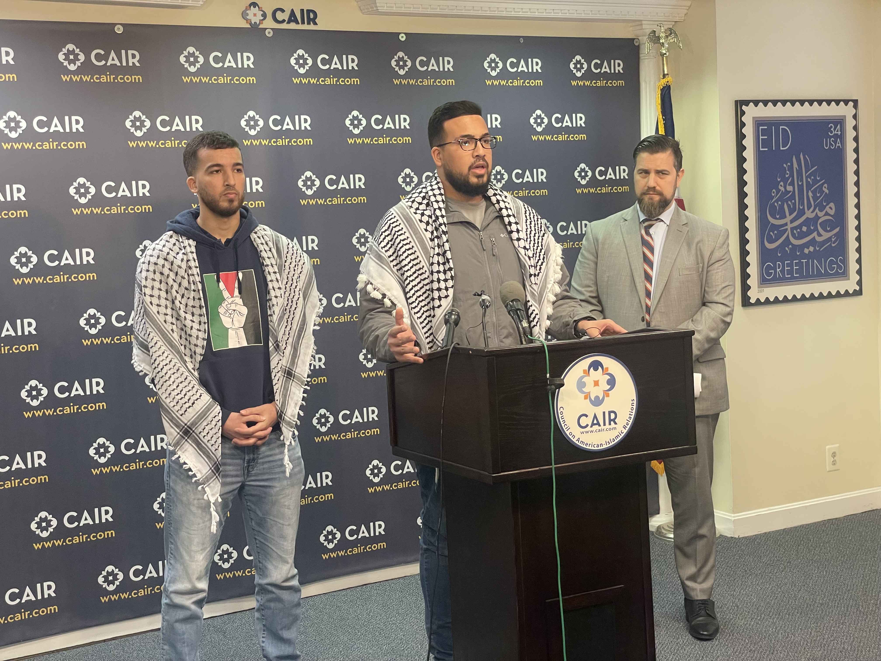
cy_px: 330
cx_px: 440
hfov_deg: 36.8
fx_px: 1323
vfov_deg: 28.0
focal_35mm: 52
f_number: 2
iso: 250
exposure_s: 1/60
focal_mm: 6
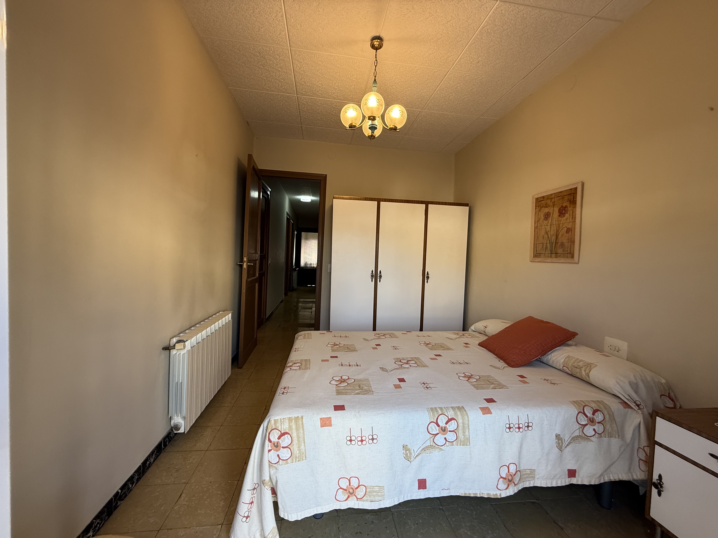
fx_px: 290
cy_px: 269
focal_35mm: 14
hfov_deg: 102.1
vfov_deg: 85.7
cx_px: 359
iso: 200
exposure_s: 1/99
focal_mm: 2.22
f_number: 2.2
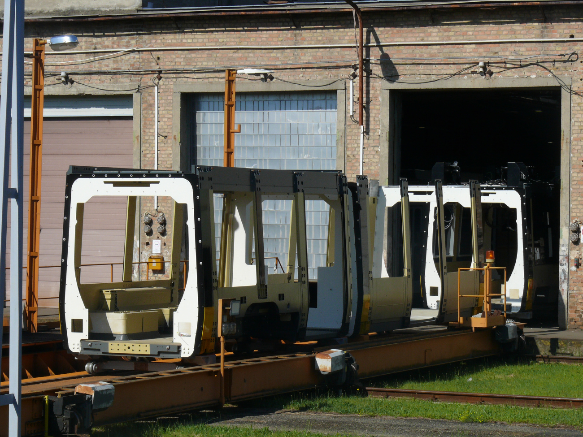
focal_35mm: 120
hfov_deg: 16.4
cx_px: 292
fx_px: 2021
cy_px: 218
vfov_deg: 12.3
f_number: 8
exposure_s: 1/400
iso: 100
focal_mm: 25.5
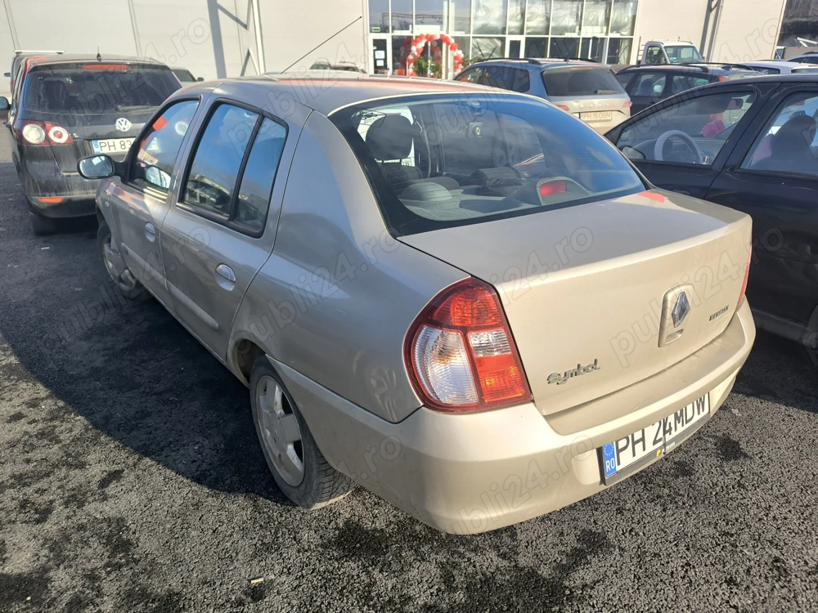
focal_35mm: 24
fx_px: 567
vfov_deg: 56.8
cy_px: 306
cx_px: 409
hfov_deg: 71.6
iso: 51
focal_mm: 6.92
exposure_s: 1/855
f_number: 1.9
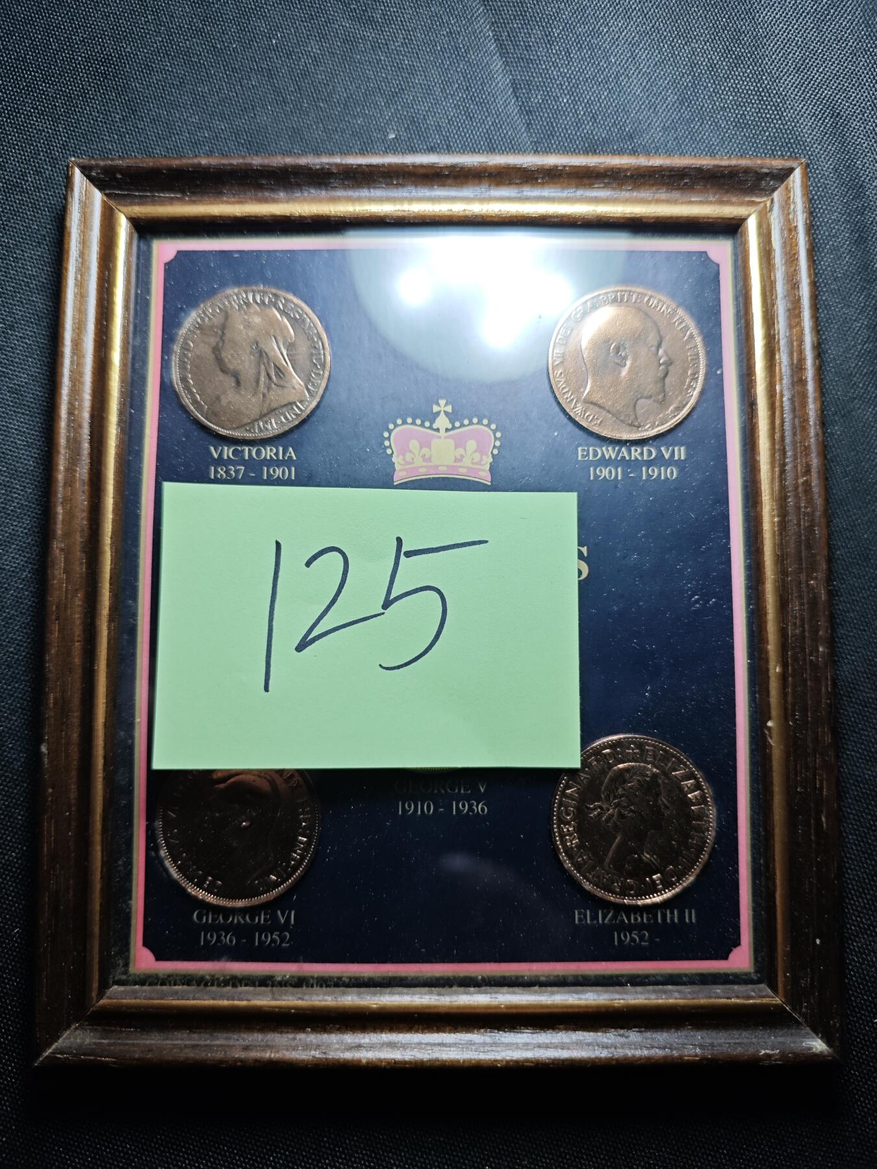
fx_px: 811
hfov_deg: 56.8
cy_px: 584
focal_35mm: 24
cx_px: 438
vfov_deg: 71.6
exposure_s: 1/81.1
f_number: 1.6
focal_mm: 5.84
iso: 80
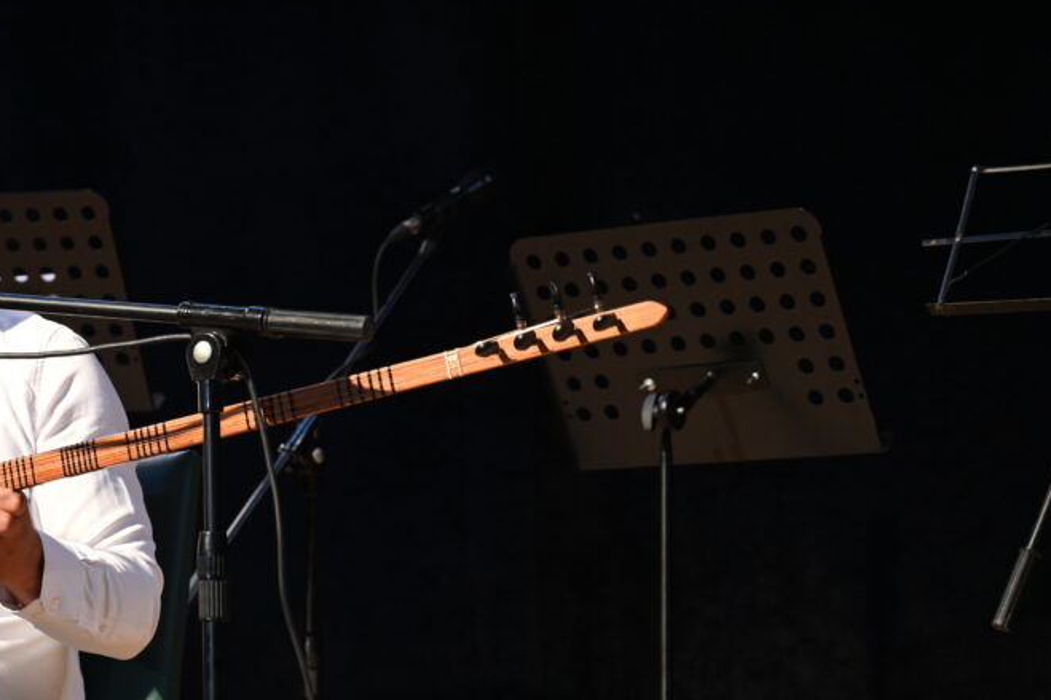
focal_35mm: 136
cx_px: 88
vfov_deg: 10.1
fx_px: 3969
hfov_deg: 14.9
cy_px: 462
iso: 1000
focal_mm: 70
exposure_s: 1/80
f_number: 4
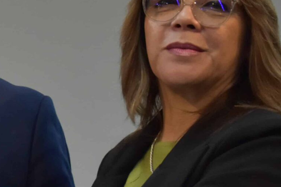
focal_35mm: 192
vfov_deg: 7.2
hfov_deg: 10.4
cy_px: 86
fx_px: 1499
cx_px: -105
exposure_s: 1/125
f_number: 4.5
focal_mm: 38
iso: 1400
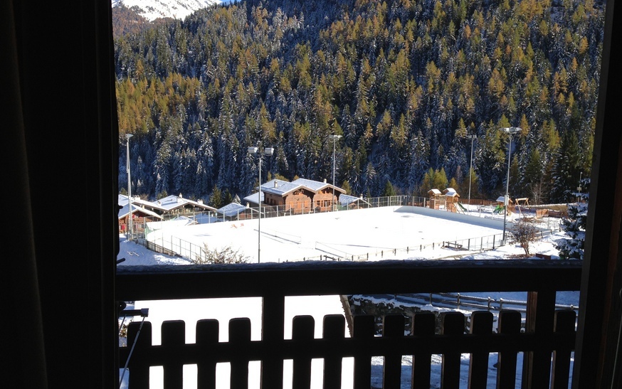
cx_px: 315
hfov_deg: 54.0
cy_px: 193
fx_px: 610
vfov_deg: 35.4
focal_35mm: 36
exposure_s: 1/951
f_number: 2.4
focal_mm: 4.13
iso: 50
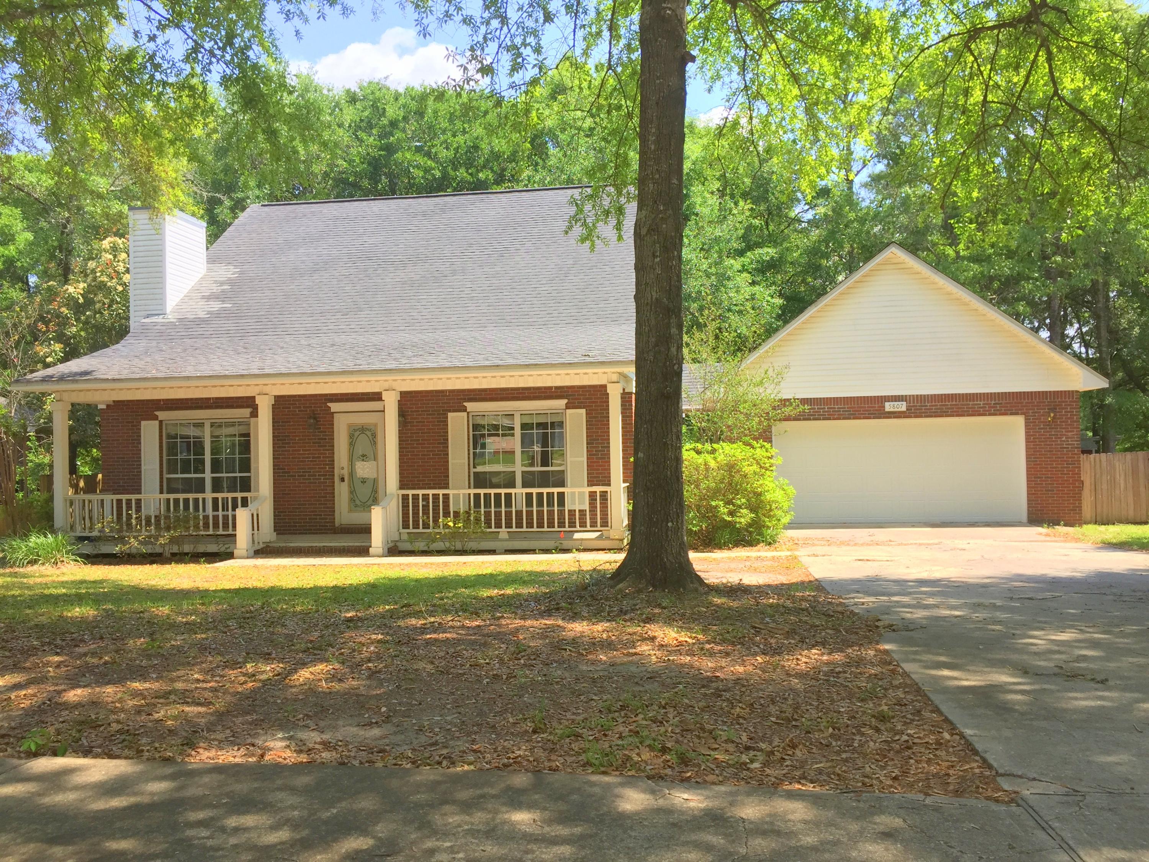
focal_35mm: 29
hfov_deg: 61.7
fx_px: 963
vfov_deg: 48.2
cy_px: 431
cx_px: 574
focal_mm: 4.15
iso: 32
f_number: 2.2
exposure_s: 1/648
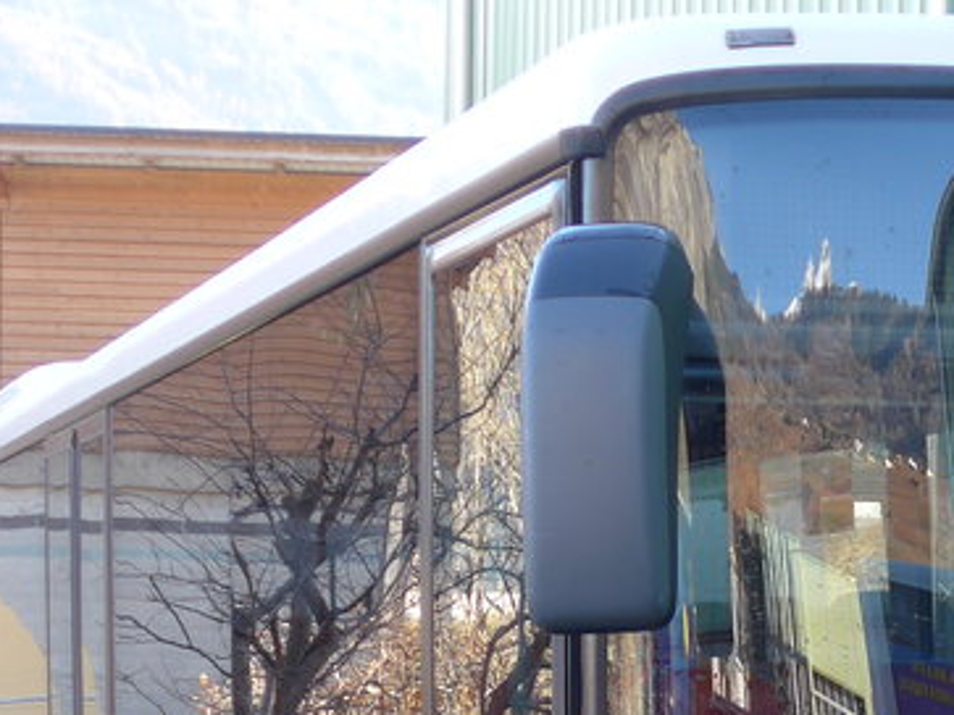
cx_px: 1020
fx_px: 3278
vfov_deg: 12.1
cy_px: 944
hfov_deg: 16.1
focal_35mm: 119
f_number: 2.4
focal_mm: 7.5
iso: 80
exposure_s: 1/125
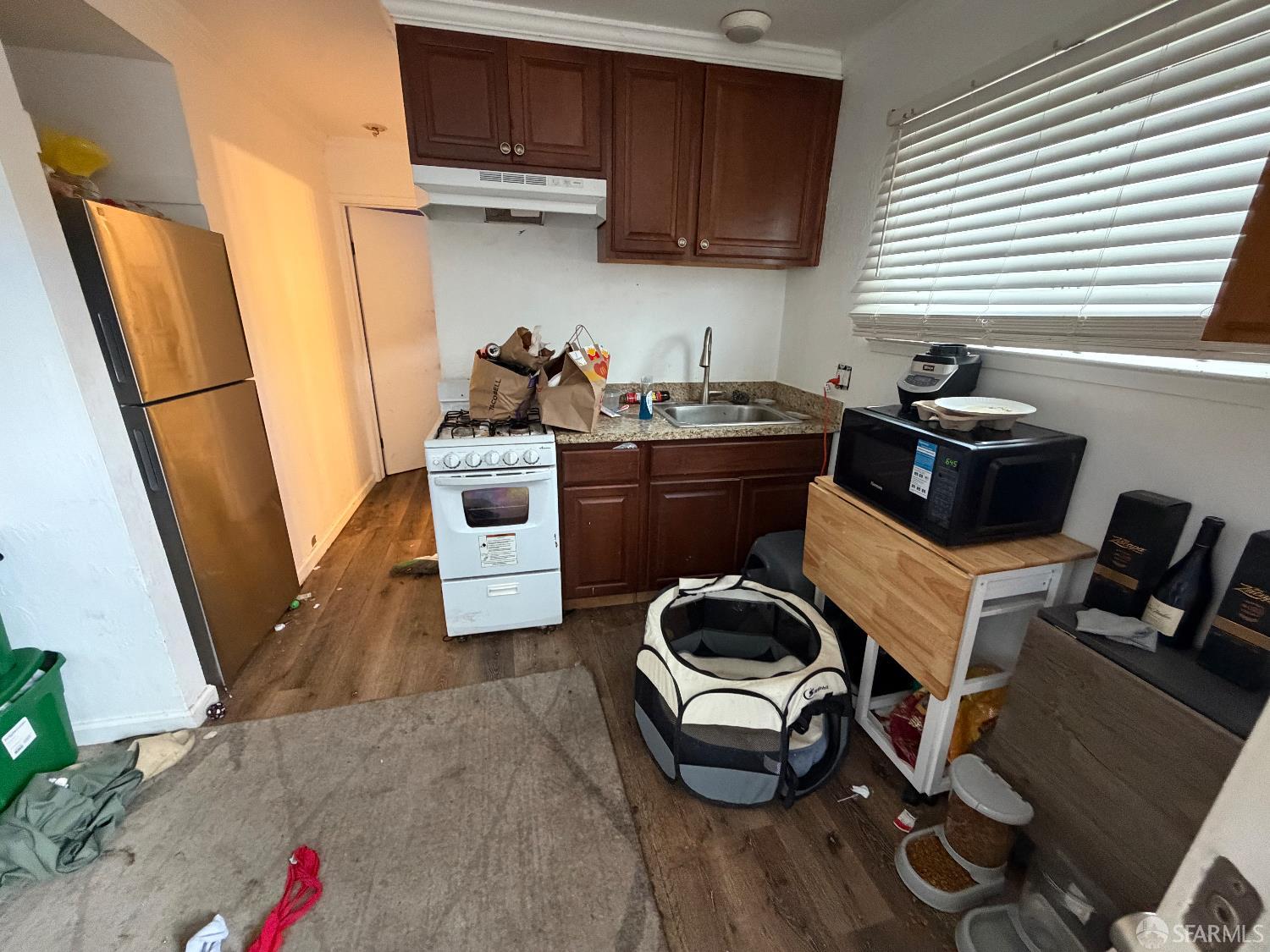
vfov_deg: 85.7
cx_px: 635
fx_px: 514
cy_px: 476
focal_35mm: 14
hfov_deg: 102.1
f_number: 2.2
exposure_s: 1/60
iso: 640
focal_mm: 2.22
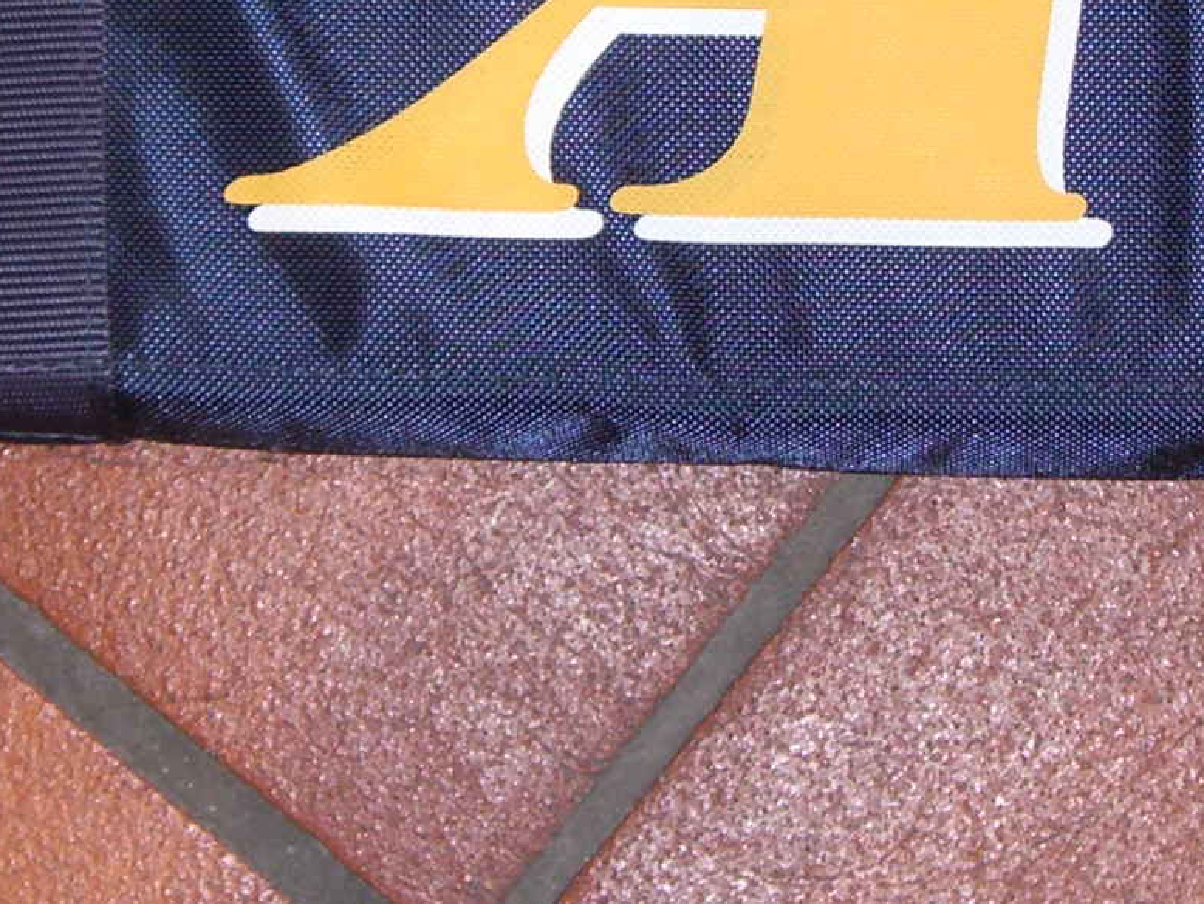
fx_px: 4349
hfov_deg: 15.8
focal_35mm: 125
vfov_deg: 11.8
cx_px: 678
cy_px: 34
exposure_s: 1/60
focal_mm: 6.2
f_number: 2.7
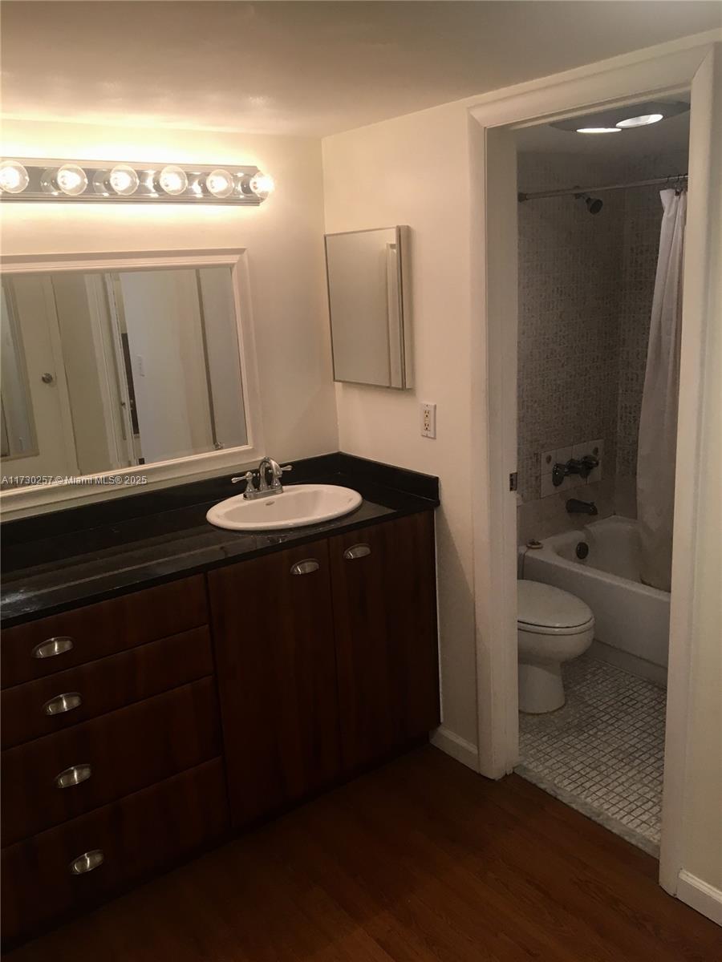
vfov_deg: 61.7
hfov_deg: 48.2
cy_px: 481
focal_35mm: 29
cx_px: 361
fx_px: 806
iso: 25
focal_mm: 4.15
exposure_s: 1/30
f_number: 2.2
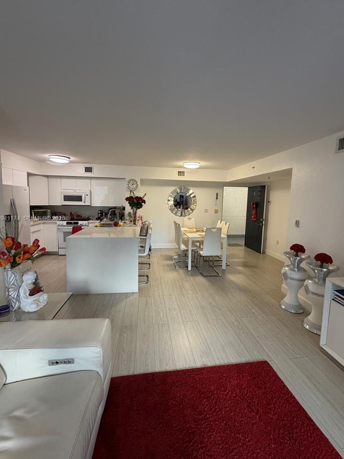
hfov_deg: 81.7
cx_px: 174
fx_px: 199
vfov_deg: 98.1
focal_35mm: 15
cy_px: 219
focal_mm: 2.22
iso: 250
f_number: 2.2
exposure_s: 1/60
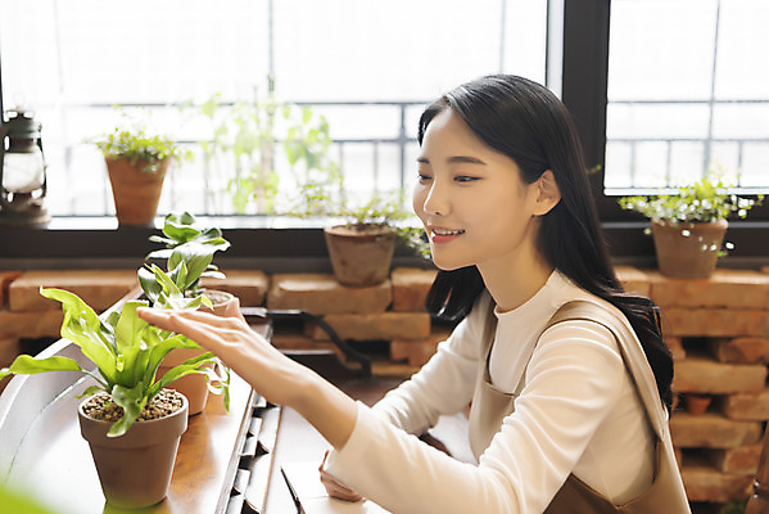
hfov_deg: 42.7
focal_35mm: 46
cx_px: 384
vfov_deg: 29.3
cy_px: 257
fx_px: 983
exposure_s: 1/125
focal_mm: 46
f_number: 3.2
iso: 400
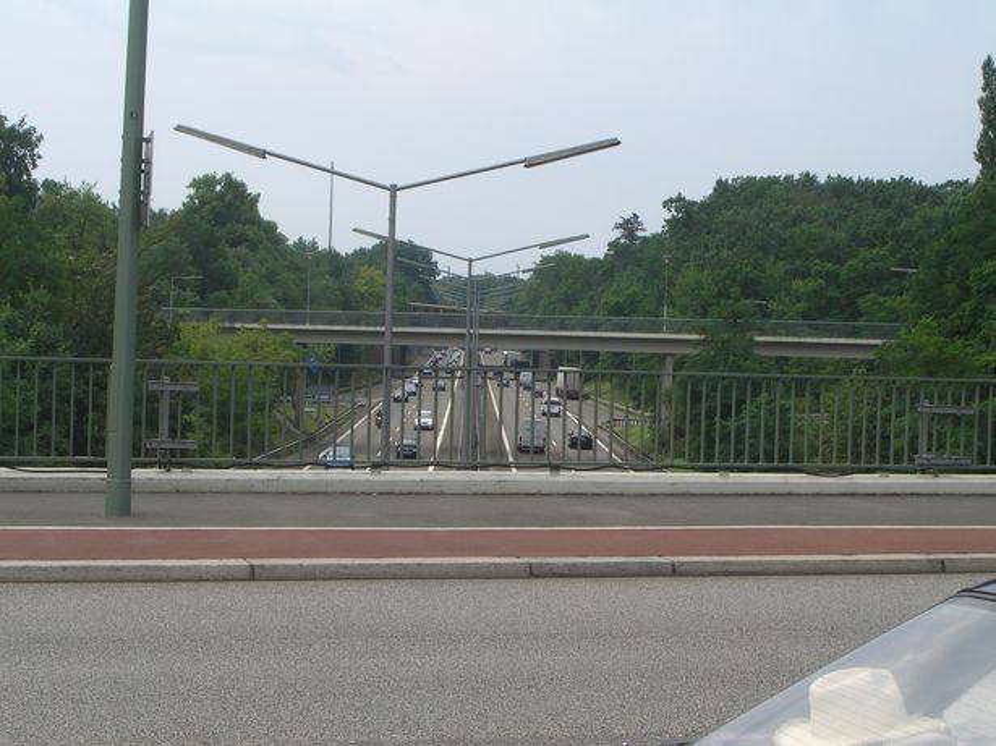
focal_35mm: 80
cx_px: 498
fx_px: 2301
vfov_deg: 18.4
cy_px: 373
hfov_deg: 24.4
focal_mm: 16.6
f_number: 6
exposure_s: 1/200
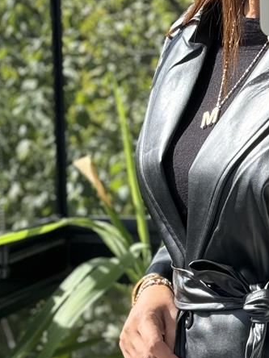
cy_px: 261
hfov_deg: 10.2
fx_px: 1492
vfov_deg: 13.7
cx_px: 308
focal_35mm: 144
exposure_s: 1/288
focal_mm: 6.76
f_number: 1.78
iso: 64
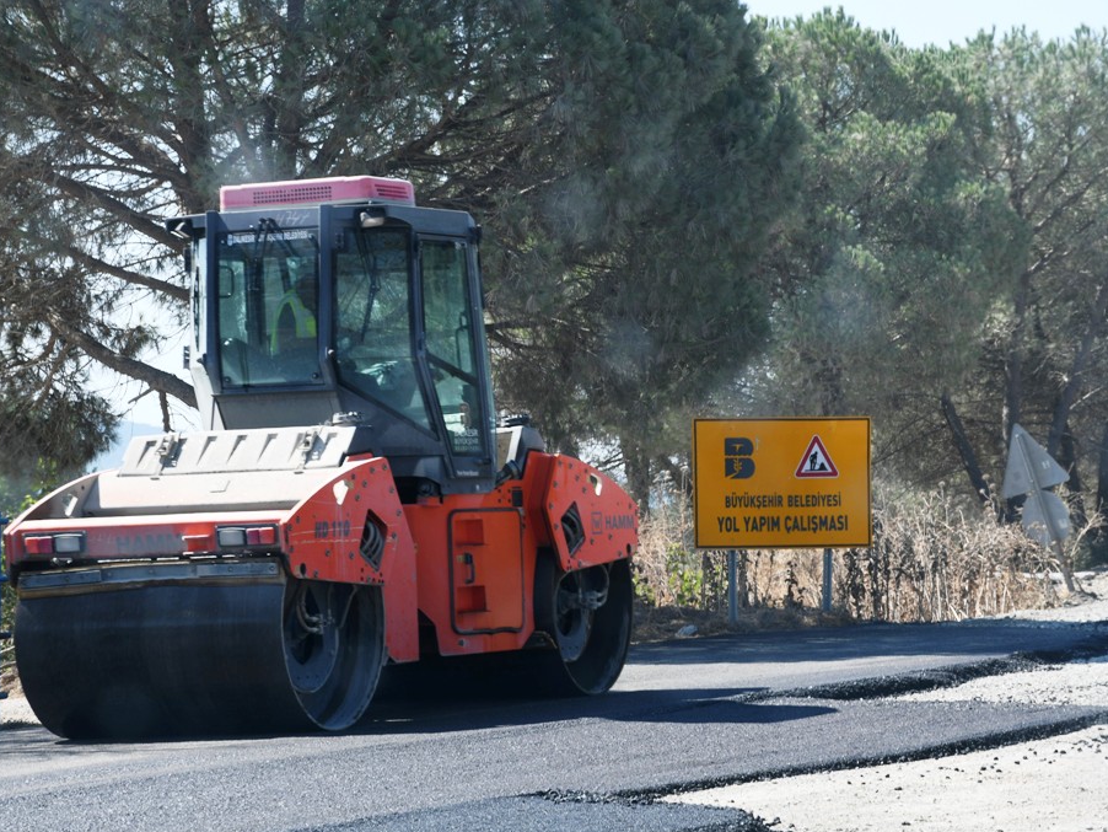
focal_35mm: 131
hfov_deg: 15.0
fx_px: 4194
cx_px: 601
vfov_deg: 11.3
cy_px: 417
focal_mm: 80
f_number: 9
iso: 100
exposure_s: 1/100
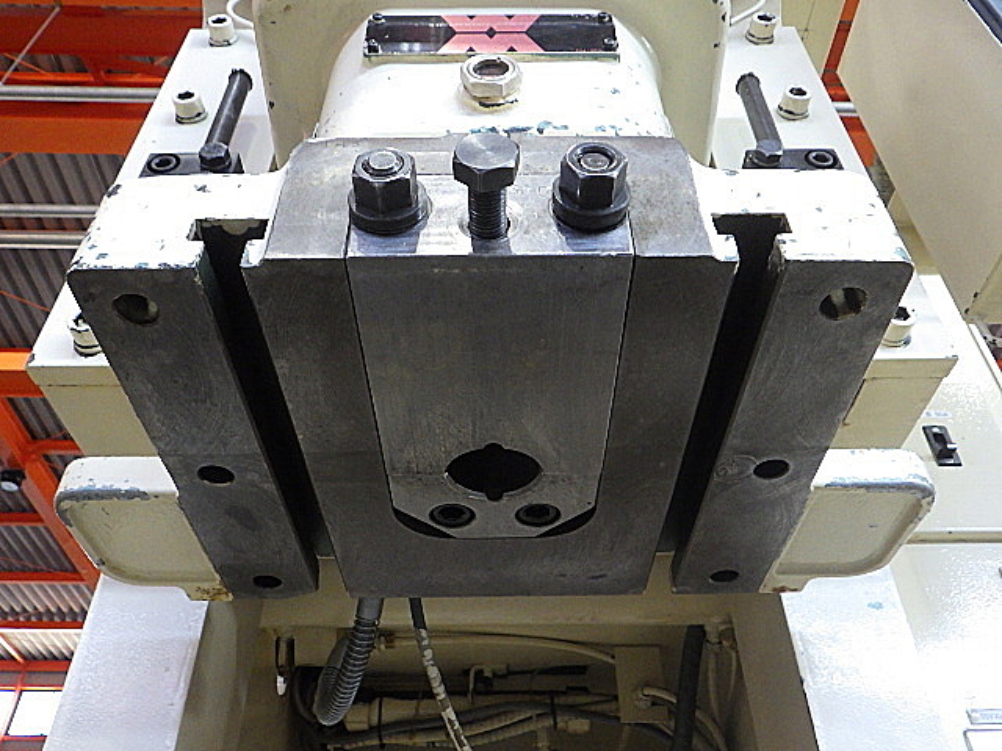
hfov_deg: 63.4
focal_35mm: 28
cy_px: 376
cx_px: 501
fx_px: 810
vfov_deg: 49.7
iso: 800
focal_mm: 5
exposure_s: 1/45
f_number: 3.5
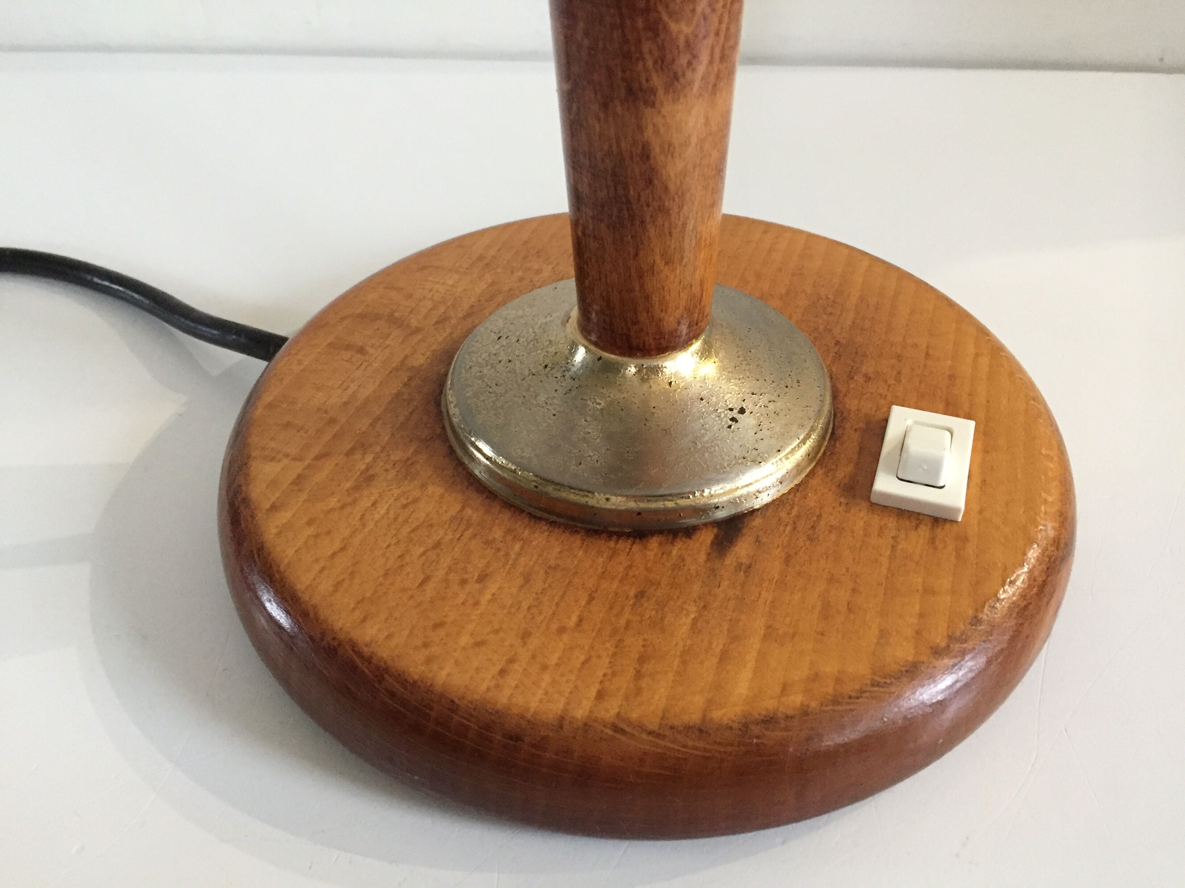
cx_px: 592
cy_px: 444
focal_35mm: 29
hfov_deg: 61.7
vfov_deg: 48.2
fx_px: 993
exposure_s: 1/25
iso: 320
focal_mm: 4.15
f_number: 2.2
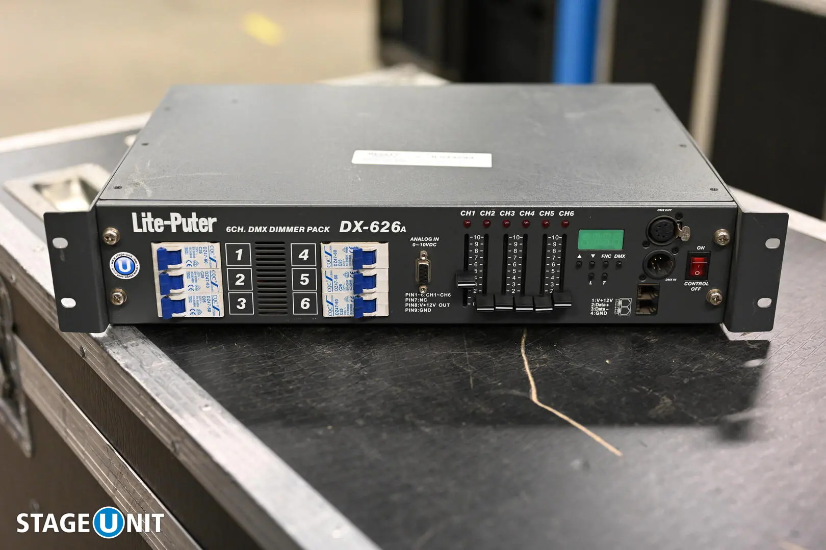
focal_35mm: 50
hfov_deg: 39.6
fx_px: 1147
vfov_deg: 27.0
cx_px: 413
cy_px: 275
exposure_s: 1/125
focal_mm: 50
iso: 2800
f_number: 2.8
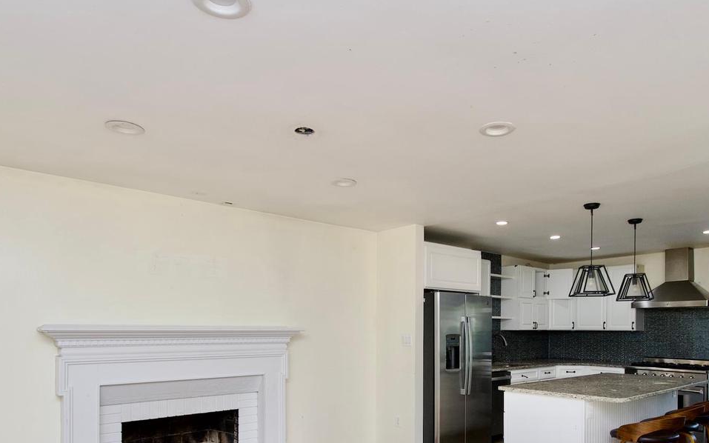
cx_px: 376
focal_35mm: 23
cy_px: 319
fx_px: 444
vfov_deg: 51.3
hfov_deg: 77.1
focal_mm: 10
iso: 320
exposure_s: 1/100
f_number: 7.1
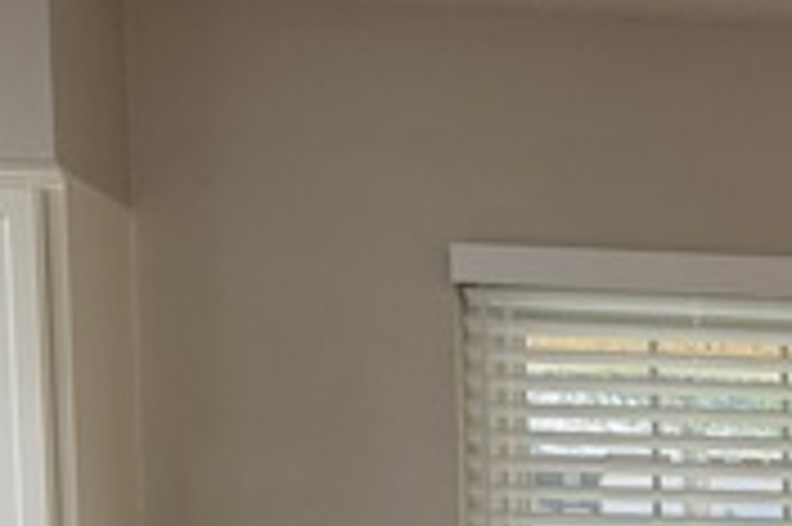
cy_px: 814
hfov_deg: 20.0
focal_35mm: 91
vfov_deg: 14.0
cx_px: 1116
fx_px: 2000
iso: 160
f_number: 1.78
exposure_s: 1/120
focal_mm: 6.76
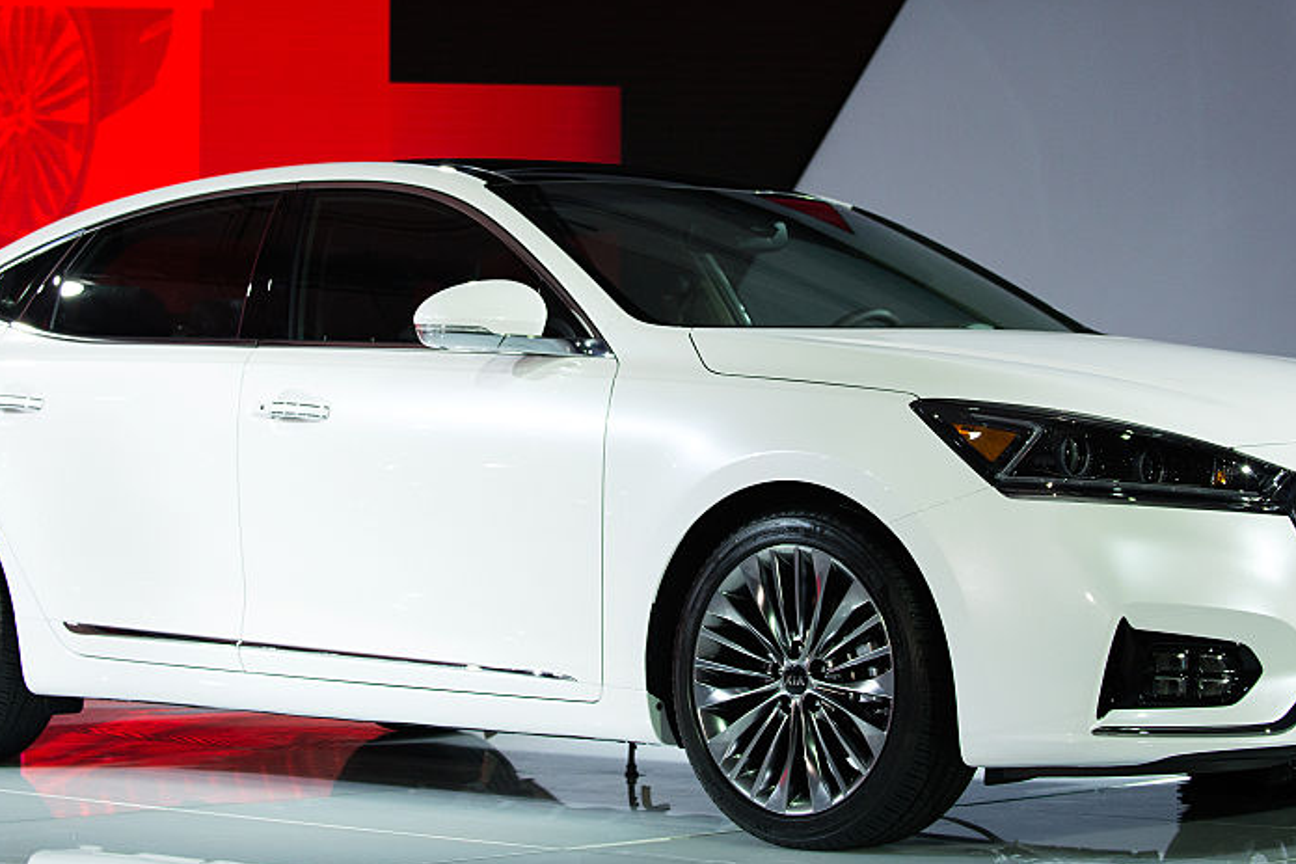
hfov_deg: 19.8
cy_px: 358
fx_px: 3708
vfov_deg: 13.3
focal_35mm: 103
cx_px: 676
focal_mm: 70
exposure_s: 1/2000
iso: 1600
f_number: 5
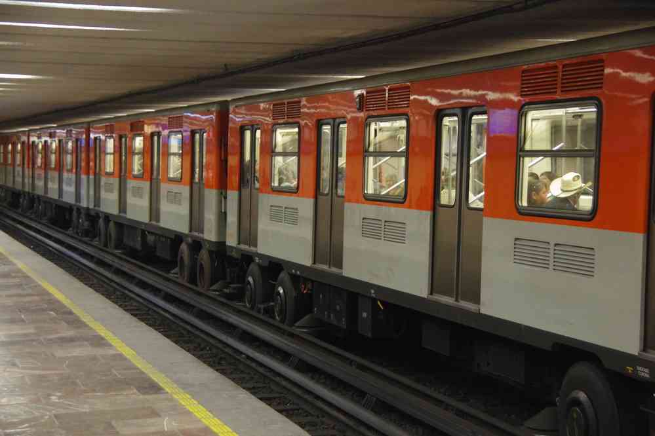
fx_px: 1364
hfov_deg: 27.0
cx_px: 328
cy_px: 218
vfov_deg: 18.2
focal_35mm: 75
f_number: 4.5
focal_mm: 50
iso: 3200
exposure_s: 1/13
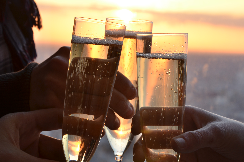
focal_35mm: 124
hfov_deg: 16.5
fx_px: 839
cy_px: 70
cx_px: 135
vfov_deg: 11.0
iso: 200
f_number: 10
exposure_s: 1/30
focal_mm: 70
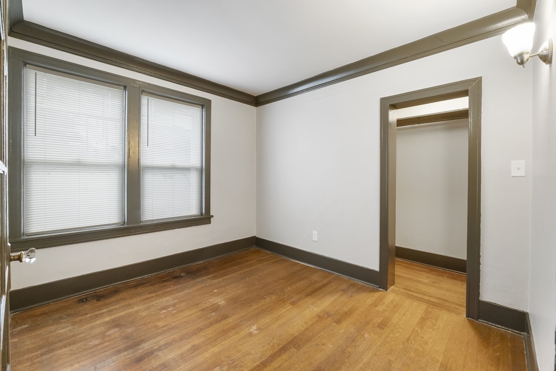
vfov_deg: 77.3
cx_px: 278
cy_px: 186
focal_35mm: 15
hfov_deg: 100.4
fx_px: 232
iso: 800
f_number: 8
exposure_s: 1/30
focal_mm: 10
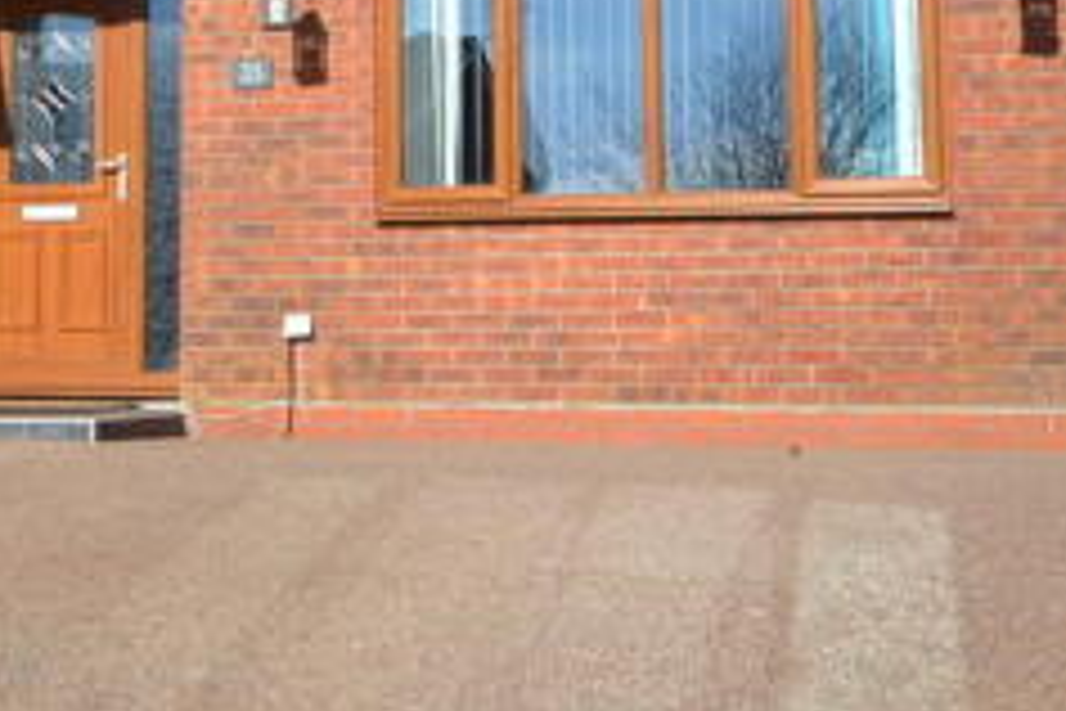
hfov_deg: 24.1
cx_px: 236
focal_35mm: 83
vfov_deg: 16.2
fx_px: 2458
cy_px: 47
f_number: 8
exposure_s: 1/250
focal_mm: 20
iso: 100
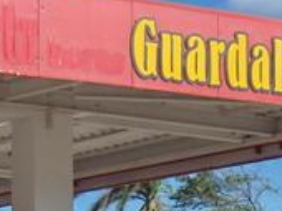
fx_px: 1350
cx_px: 201
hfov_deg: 11.9
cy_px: 357
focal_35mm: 166
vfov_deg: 8.6
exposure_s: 1/862
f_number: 5
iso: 100
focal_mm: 9
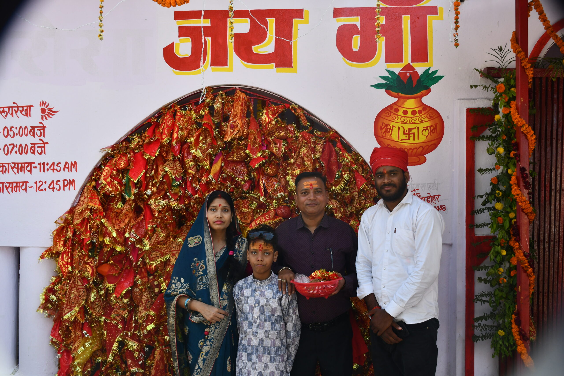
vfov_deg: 34.2
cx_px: 282
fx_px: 611
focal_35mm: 39
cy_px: 188
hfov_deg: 49.6
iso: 280
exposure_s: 1/250
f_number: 5.6
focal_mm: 26
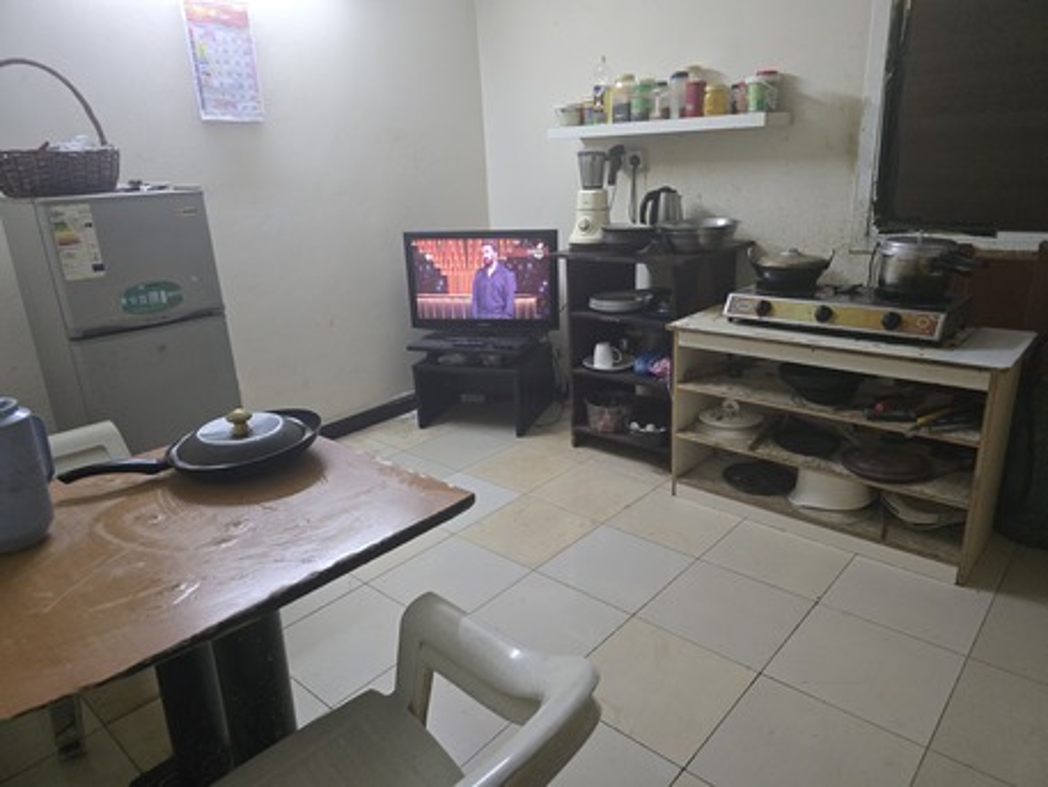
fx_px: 697
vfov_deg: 58.9
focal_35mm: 23
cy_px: 394
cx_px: 524
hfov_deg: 73.9
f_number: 1.7
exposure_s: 1/100
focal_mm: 6.3
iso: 1000
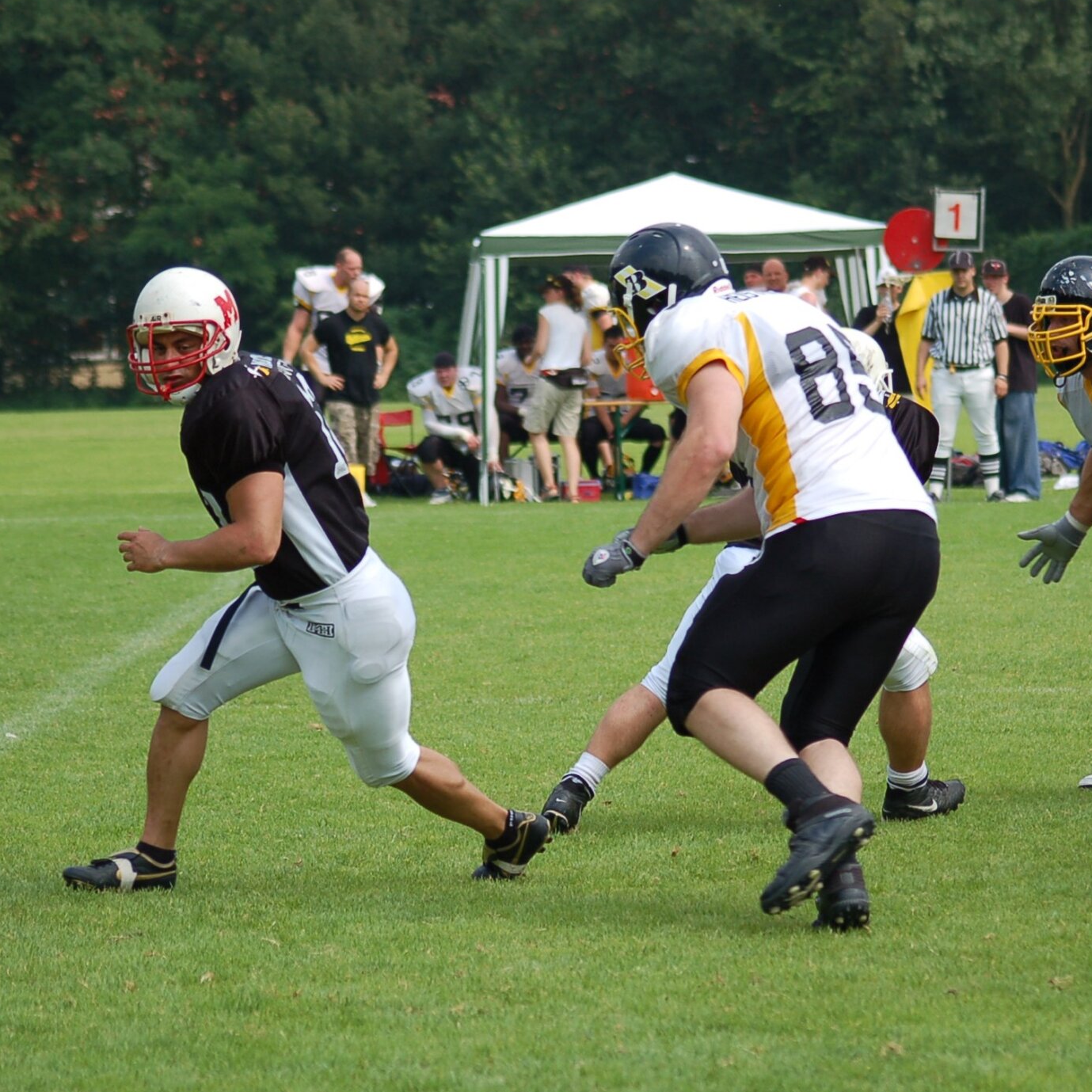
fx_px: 7245
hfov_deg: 8.6
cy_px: 554
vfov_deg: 8.6
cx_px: 668
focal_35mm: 203
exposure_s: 1/1250
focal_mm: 100
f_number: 4.5
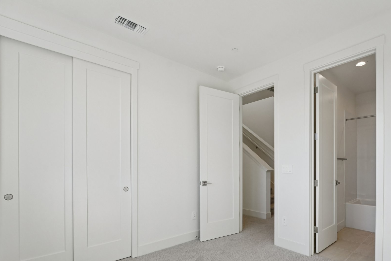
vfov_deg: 66.2
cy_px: 166
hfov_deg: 89.3
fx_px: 195
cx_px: 226
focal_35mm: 18
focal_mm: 14
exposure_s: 1/250
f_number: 8
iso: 640
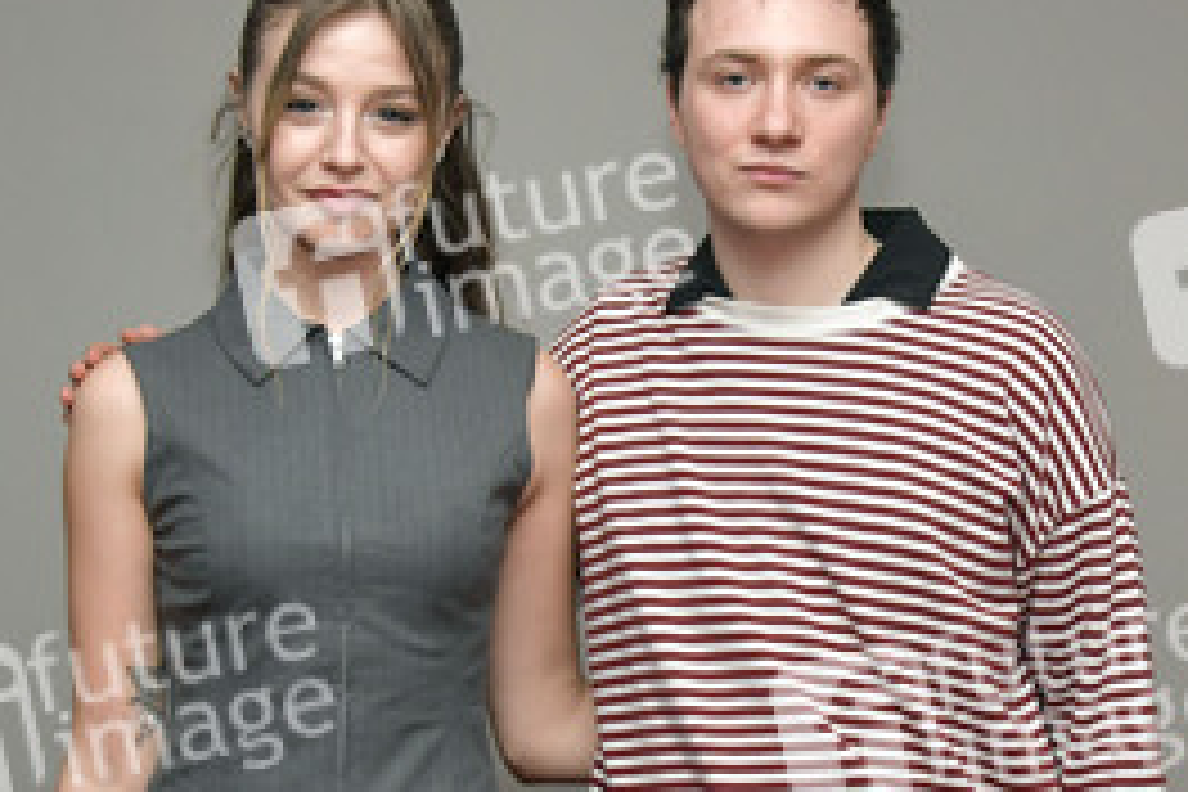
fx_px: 1551
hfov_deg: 41.9
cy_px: 486
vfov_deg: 28.6
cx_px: 594
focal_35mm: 47
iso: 2000
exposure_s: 1/200
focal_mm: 31
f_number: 5.6
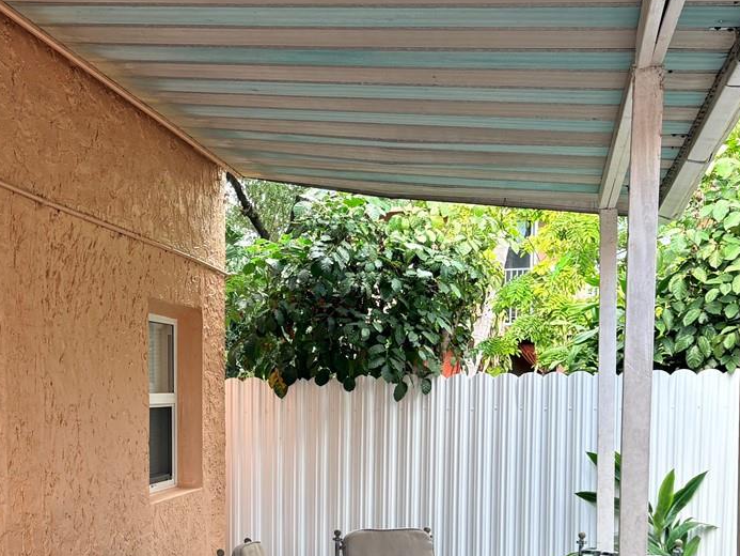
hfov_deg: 31.4
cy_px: 523
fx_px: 1283
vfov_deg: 23.6
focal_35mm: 60
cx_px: 158
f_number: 1.6
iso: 50
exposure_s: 1/121
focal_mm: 5.96
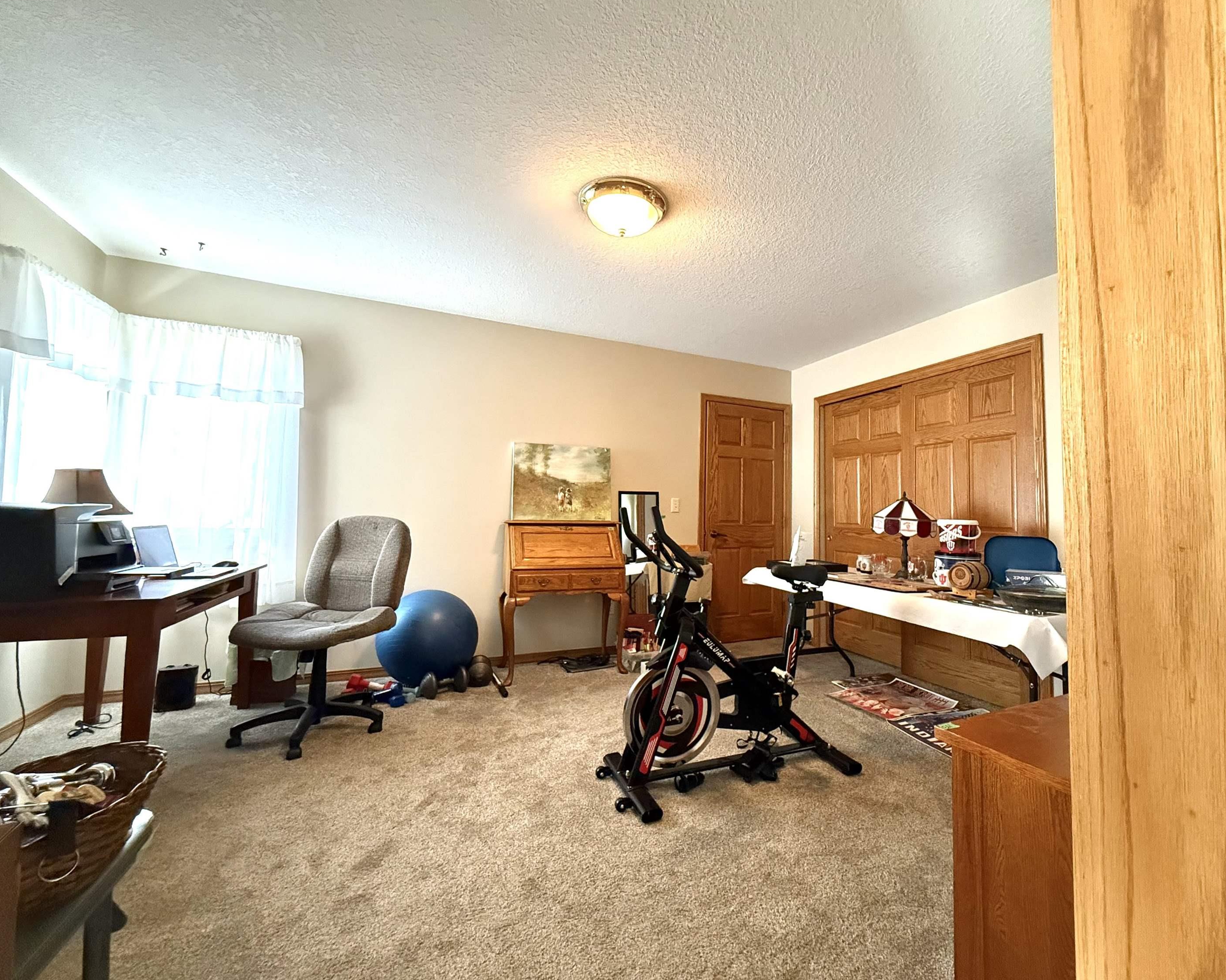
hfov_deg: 96.5
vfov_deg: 84.0
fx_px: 544
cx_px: 671
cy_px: 477
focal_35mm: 15
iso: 640
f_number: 2.2
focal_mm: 2.22
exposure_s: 1/60
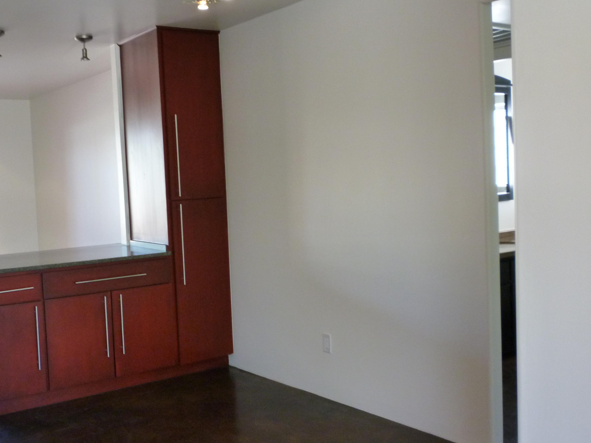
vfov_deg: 36.0
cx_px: 233
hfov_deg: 46.5
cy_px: 230
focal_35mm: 40
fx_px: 683
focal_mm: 5.2
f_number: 3.3
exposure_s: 1/30
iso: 250
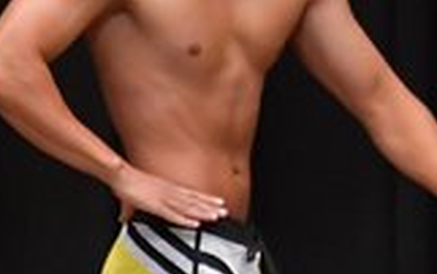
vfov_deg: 1.2
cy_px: 393
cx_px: -75
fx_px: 12649
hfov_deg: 2.0
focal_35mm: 1061
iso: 5000
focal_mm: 145
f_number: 5.6
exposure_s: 1/400
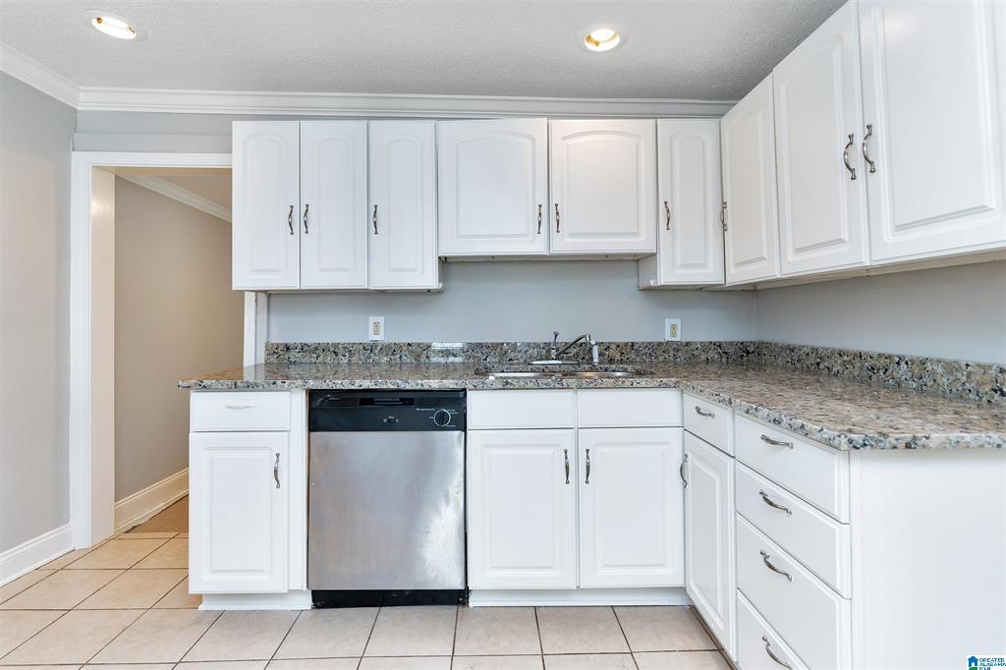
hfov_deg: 100.4
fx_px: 419
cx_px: 503
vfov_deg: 77.3
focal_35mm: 15
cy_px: 335
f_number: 5
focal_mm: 15
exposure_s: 1/80
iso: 800
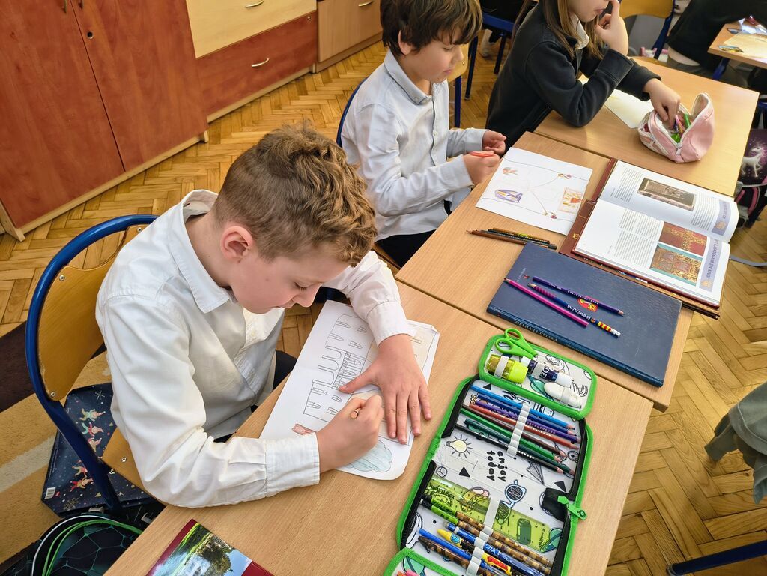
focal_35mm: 23
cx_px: 384
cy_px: 288
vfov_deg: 58.9
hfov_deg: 73.9
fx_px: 510
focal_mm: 5.56
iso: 210
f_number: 1.8
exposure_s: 1/100
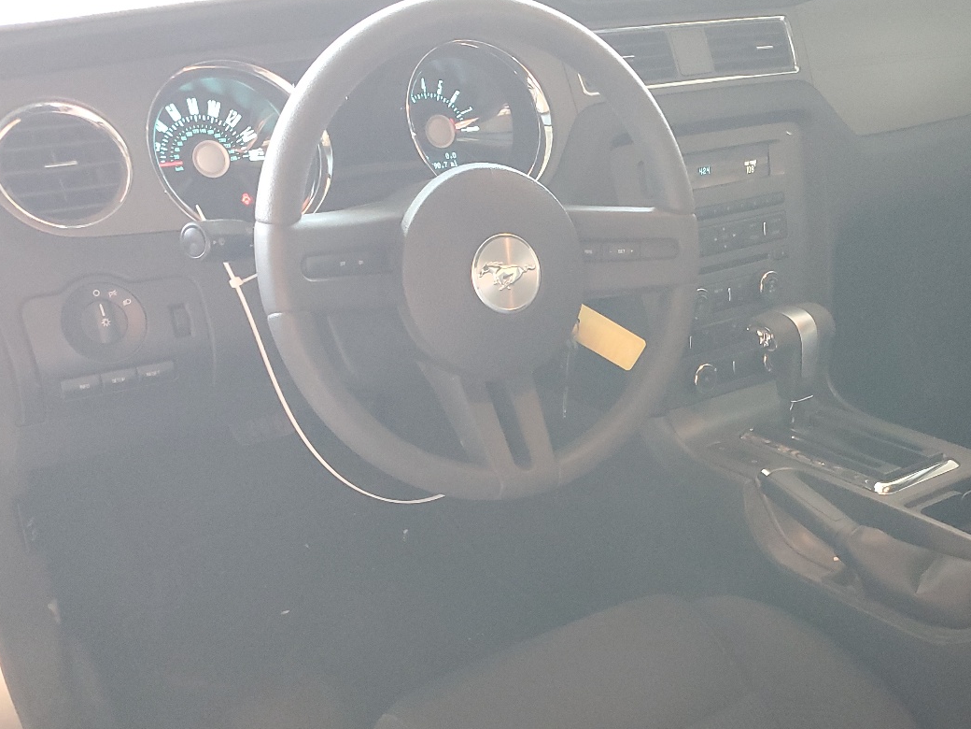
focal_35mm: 40
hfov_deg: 45.9
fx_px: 1122
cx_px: 664
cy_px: 536
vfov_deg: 35.3
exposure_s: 1/40
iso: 300
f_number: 1.5
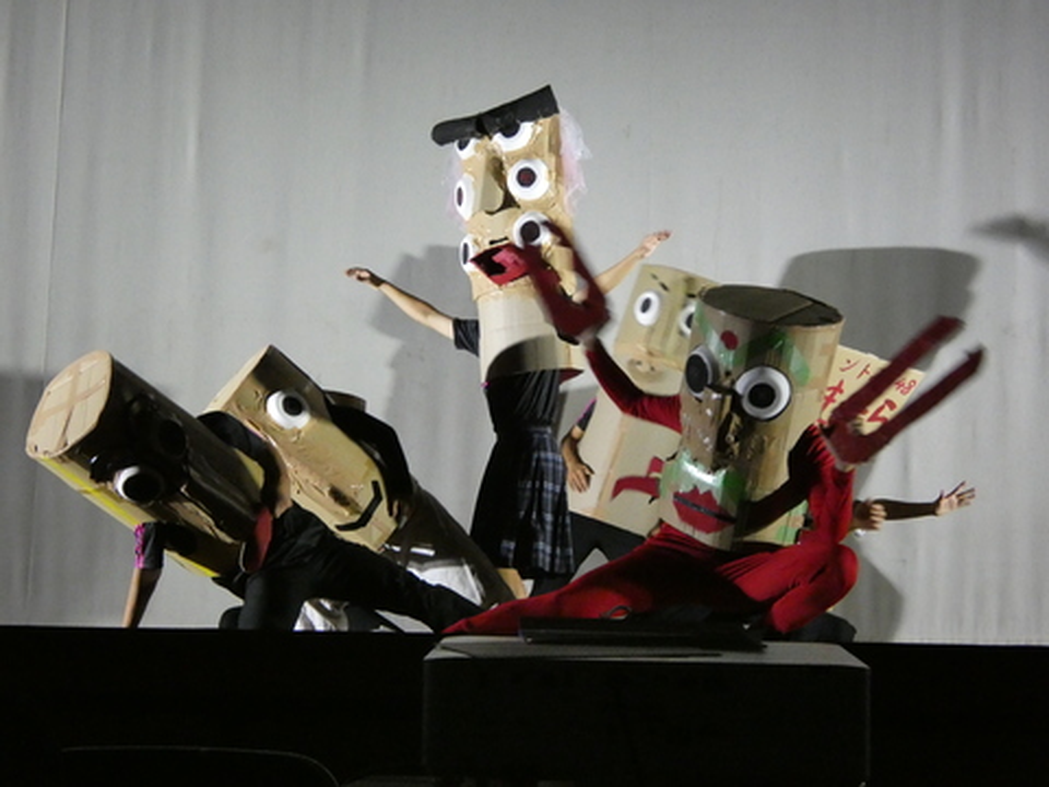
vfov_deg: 22.3
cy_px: 394
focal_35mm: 66
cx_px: 524
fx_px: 2000
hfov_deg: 29.4
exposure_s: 1/25
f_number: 4.2
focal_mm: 11.9
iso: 1600
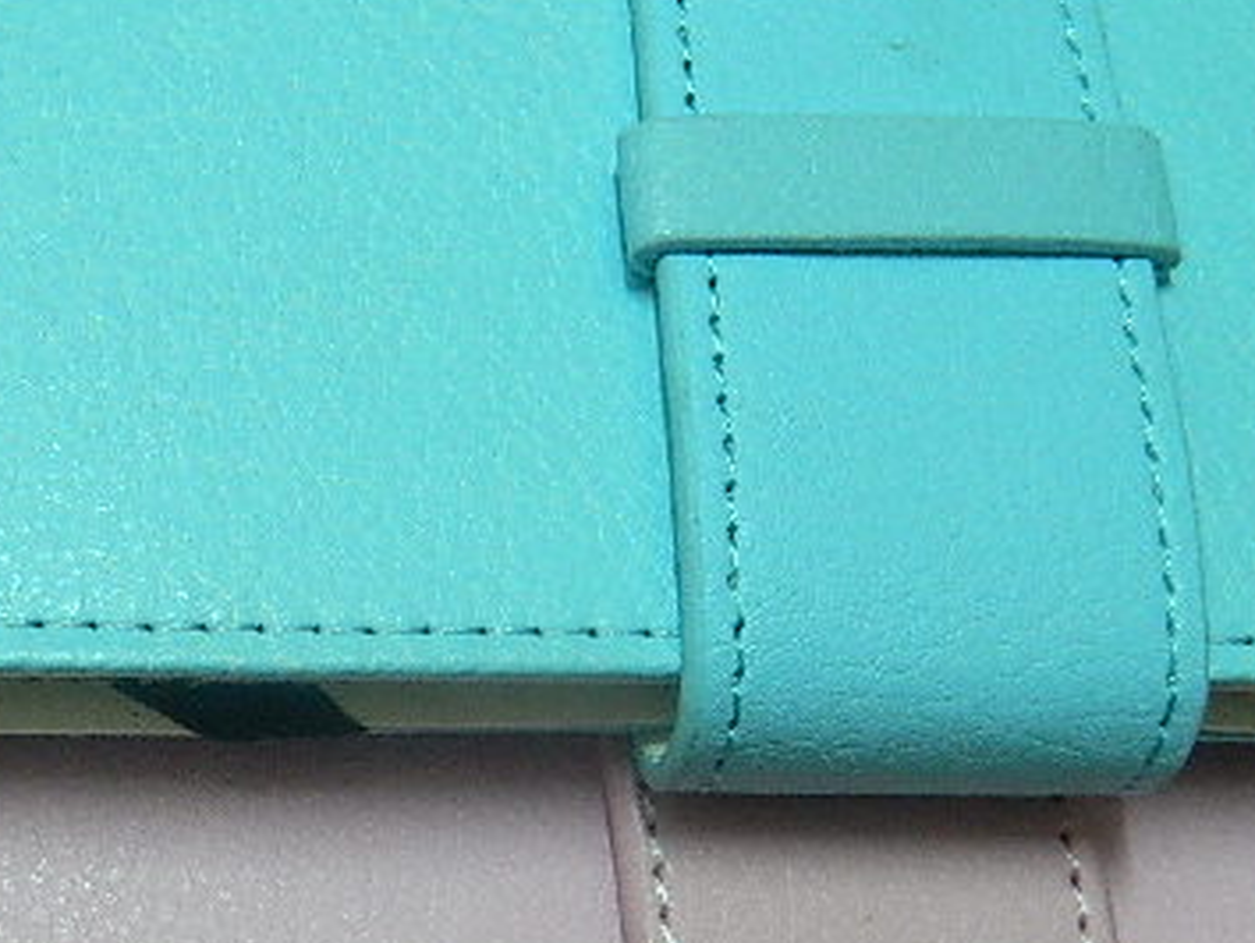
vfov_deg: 25.8
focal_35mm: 56
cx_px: 230
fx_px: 2032
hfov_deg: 33.2
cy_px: 713
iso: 400
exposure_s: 1/13
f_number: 3.2
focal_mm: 5.6
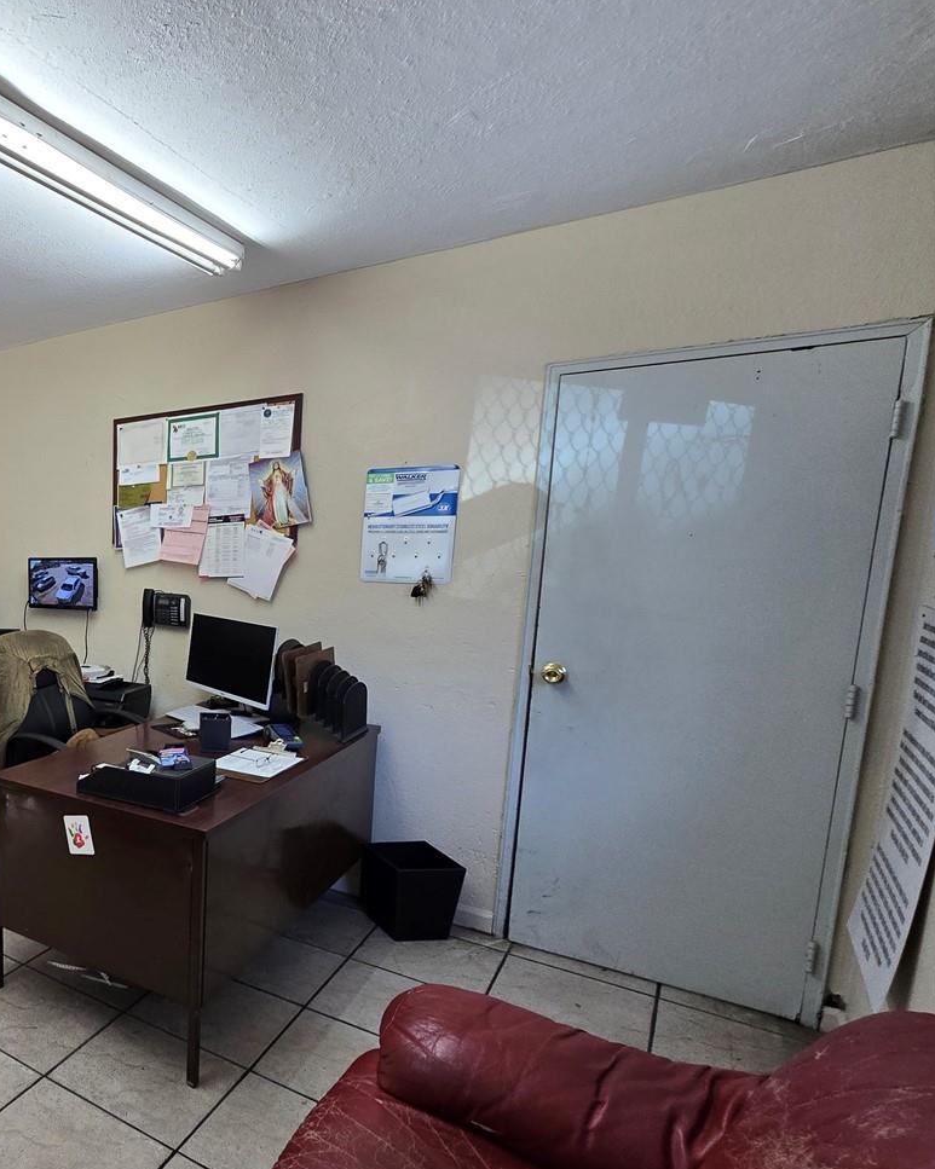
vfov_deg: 77.3
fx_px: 727
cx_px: -30
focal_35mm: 21
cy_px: 655
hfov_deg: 50.6
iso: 80
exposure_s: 1/60
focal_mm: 2.2
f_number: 2.2
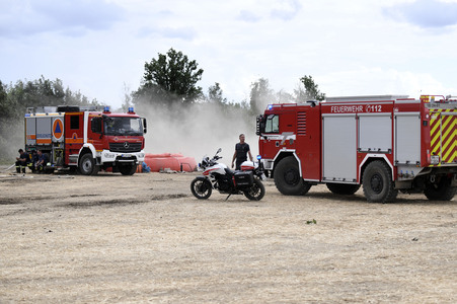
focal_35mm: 80
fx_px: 1015
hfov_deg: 25.4
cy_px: 152
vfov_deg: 17.0
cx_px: 228
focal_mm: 80
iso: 2000
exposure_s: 1/8000
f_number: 5
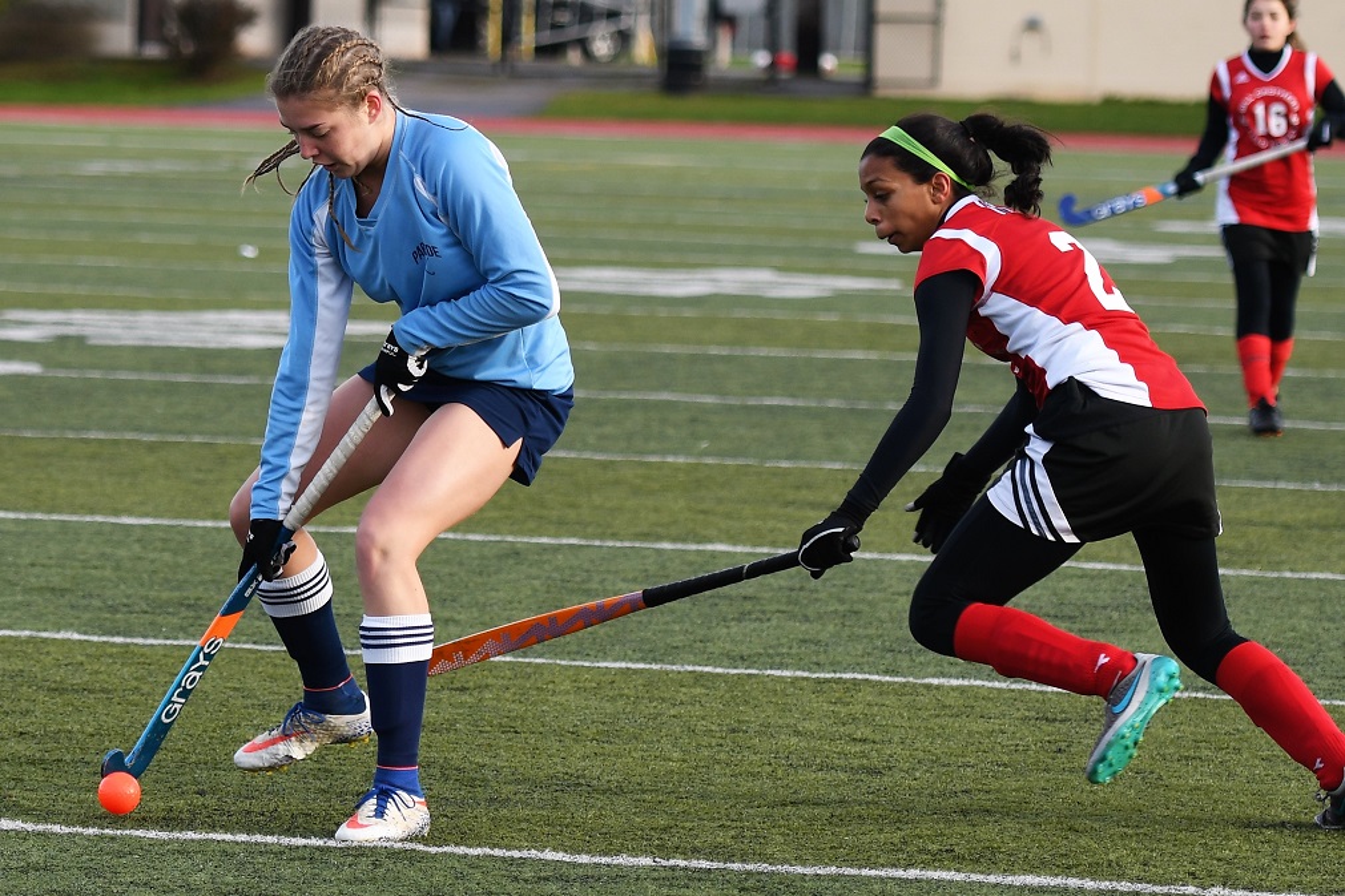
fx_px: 5043
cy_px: 448
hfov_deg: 15.2
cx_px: 672
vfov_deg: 10.2
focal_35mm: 135
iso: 200
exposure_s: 1/1000
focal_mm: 90
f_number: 2.8
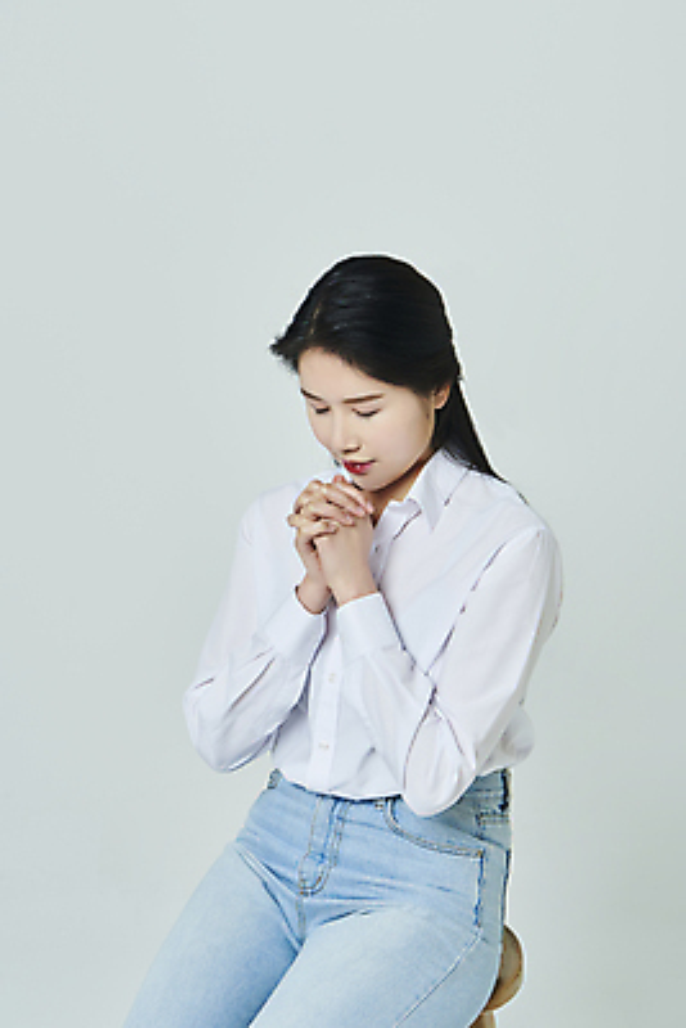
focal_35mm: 70
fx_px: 1999
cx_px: 343
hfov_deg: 19.5
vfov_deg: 28.8
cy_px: 514
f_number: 11
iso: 100
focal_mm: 70
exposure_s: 1/125
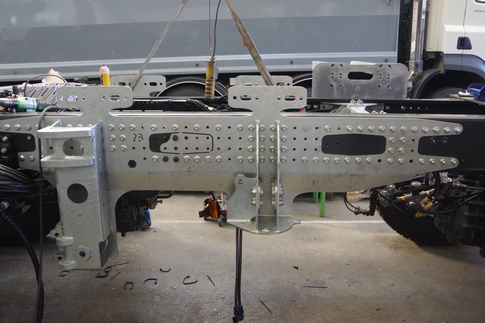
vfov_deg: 42.3
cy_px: 162
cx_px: 242
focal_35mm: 31
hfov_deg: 60.3
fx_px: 418
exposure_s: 1/50
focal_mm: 21
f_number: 5
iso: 800
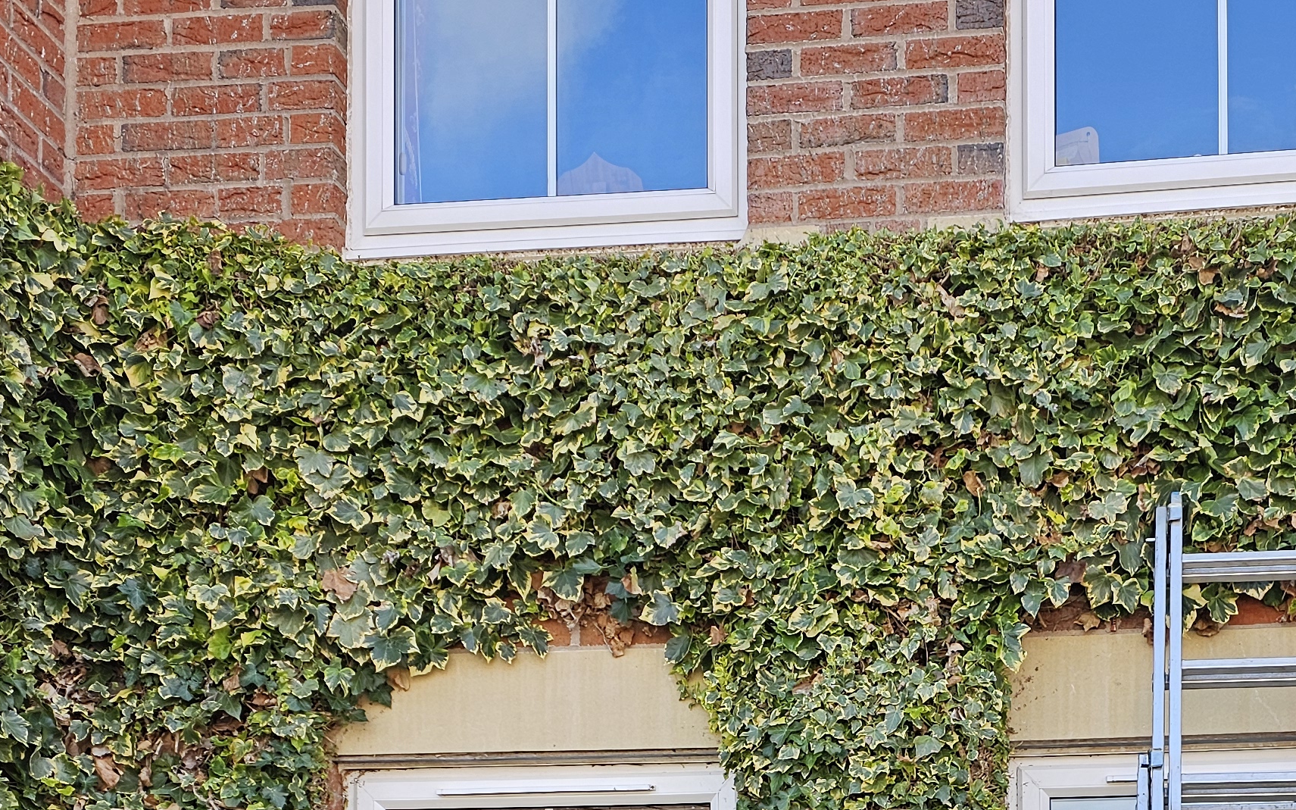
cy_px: 1049
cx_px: 923
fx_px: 2013
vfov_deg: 20.7
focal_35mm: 57
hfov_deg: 35.1
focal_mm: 6.3
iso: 25
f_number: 1.7
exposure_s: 1/180
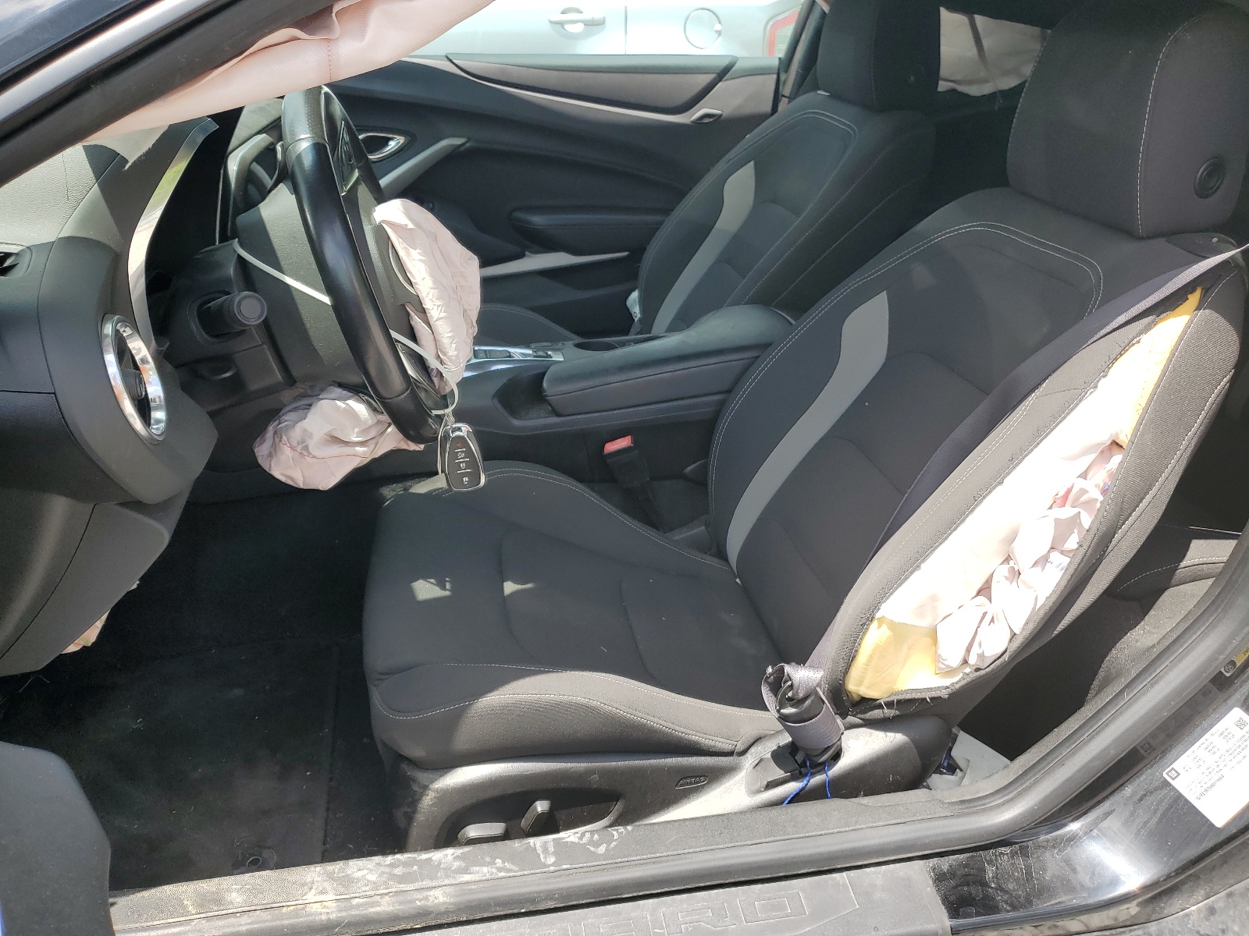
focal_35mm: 26
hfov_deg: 67.3
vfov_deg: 53.1
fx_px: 938
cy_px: 468
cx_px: 624
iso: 50
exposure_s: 1/833
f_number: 1.5
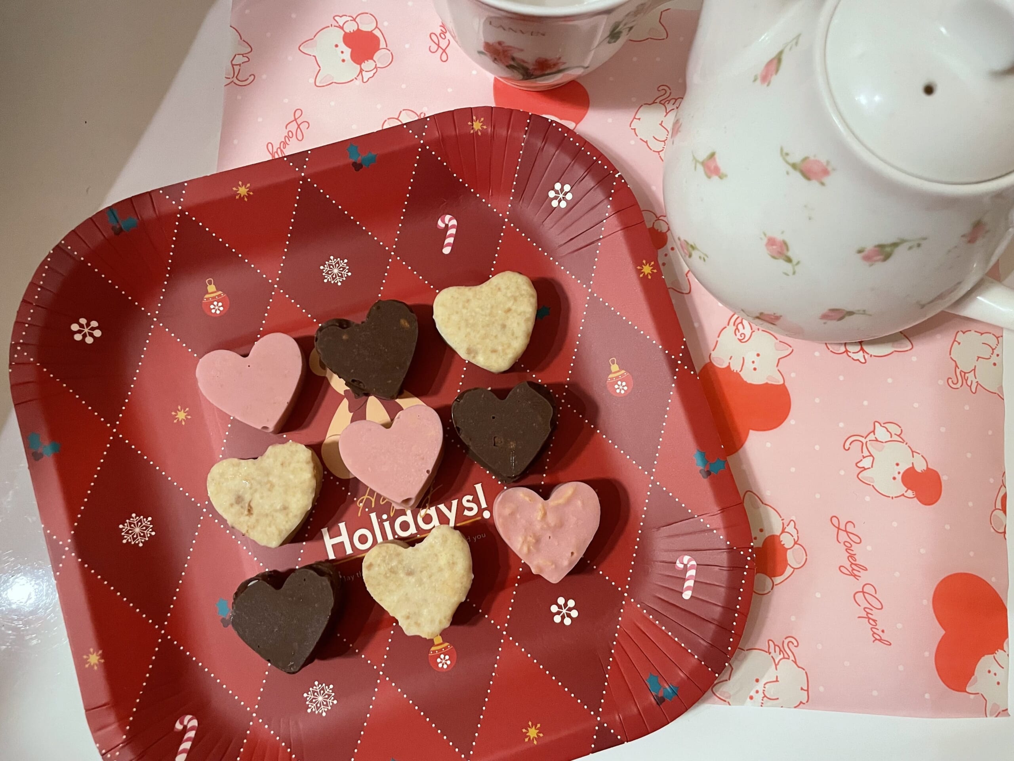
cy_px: 380
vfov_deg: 53.1
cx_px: 507
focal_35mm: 26
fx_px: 762
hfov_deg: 67.3
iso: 500
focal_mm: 4.2
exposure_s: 1/60
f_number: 1.6
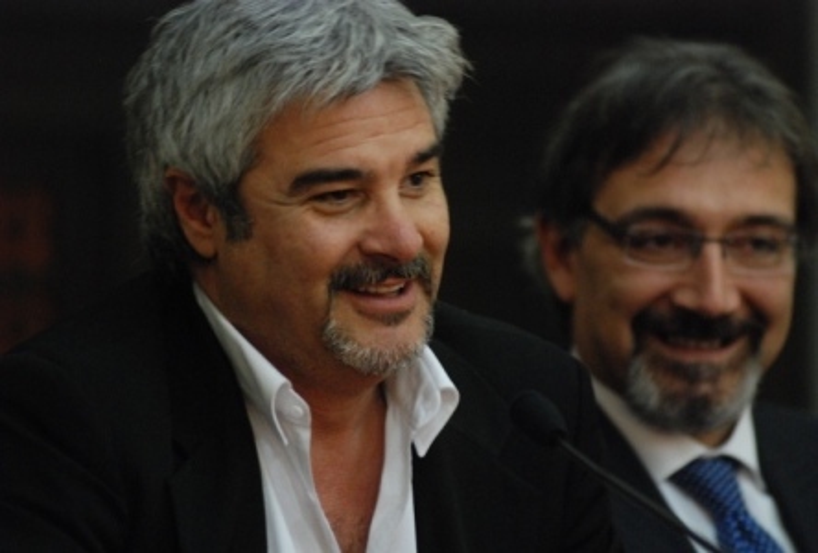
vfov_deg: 4.6
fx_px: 6845
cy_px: 276
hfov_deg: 6.8
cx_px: 409
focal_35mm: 300
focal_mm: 200
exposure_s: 1/60
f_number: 3.5
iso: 1600
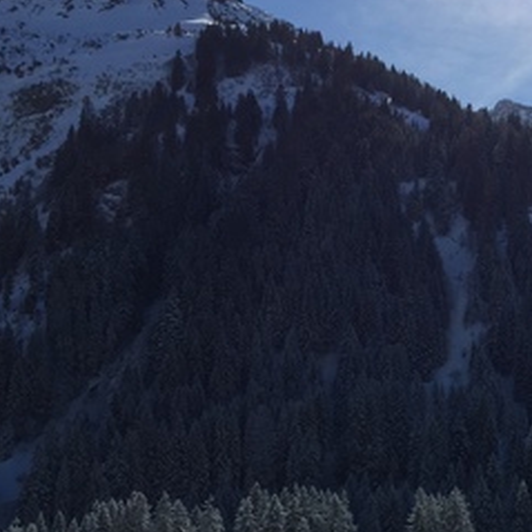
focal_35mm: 63
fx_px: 1095
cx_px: 562
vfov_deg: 27.3
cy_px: 301
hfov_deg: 25.6
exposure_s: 1/5650
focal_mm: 4.15
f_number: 2.2
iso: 32
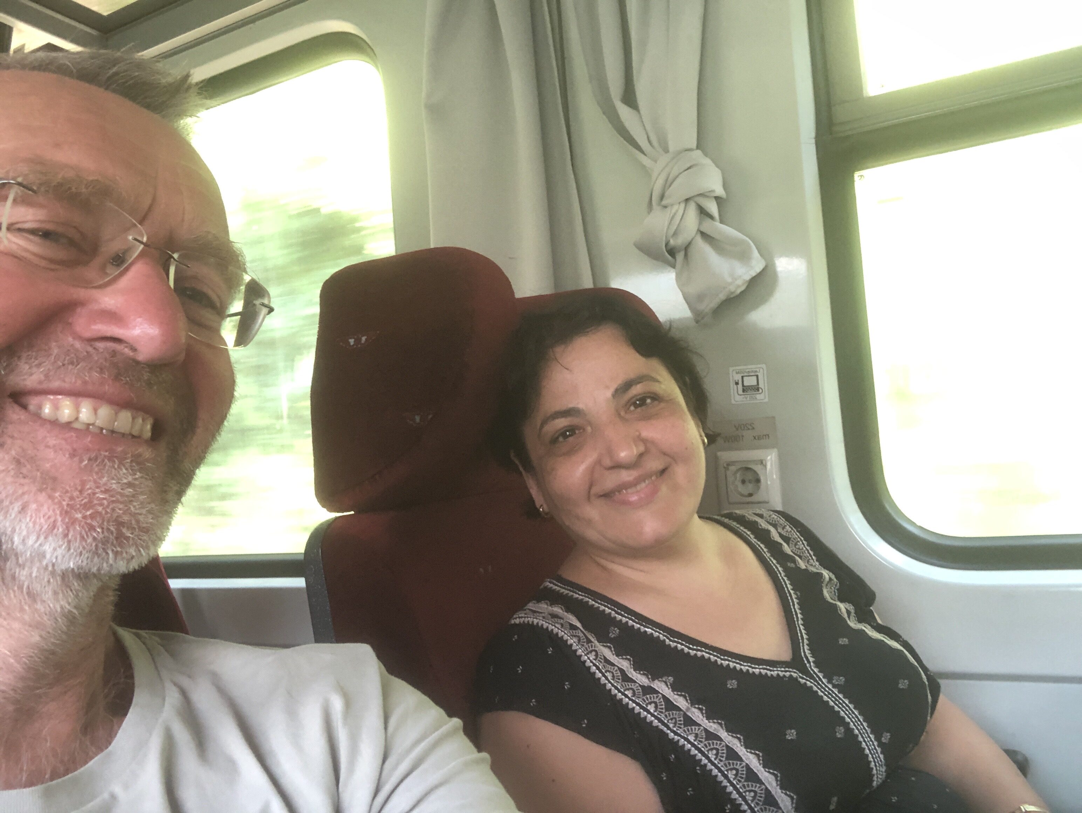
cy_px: 406
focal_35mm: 32
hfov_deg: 56.8
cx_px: 541
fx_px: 1001
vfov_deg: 44.2
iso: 160
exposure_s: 1/60
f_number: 2.2
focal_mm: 2.87
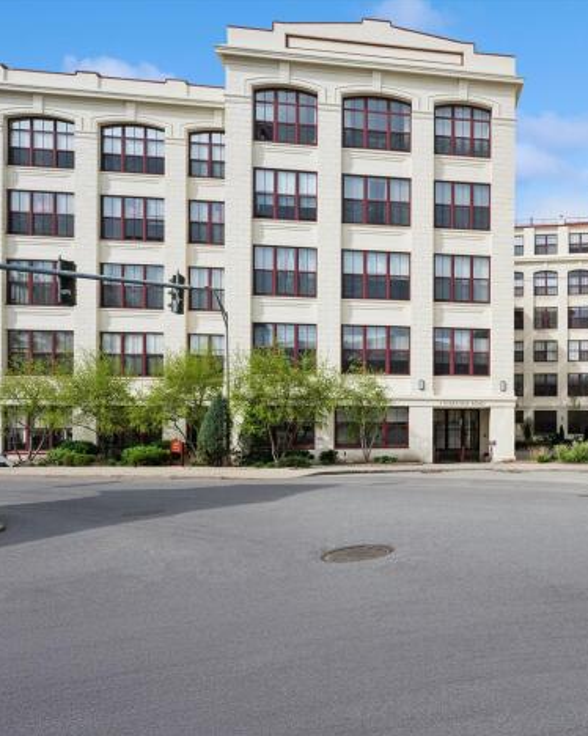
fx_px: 566
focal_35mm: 26
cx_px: 511
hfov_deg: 49.8
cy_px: 374
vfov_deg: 66.0
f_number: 11
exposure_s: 1/500
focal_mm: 18
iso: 200
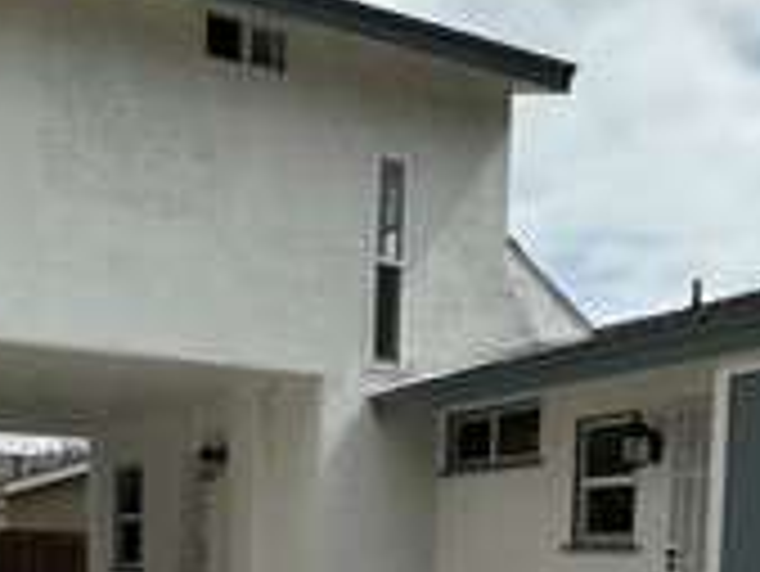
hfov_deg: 36.0
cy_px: 658
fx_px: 1164
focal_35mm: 53
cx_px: 288
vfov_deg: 25.2
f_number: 2.2
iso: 50
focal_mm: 2.22
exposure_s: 1/3861
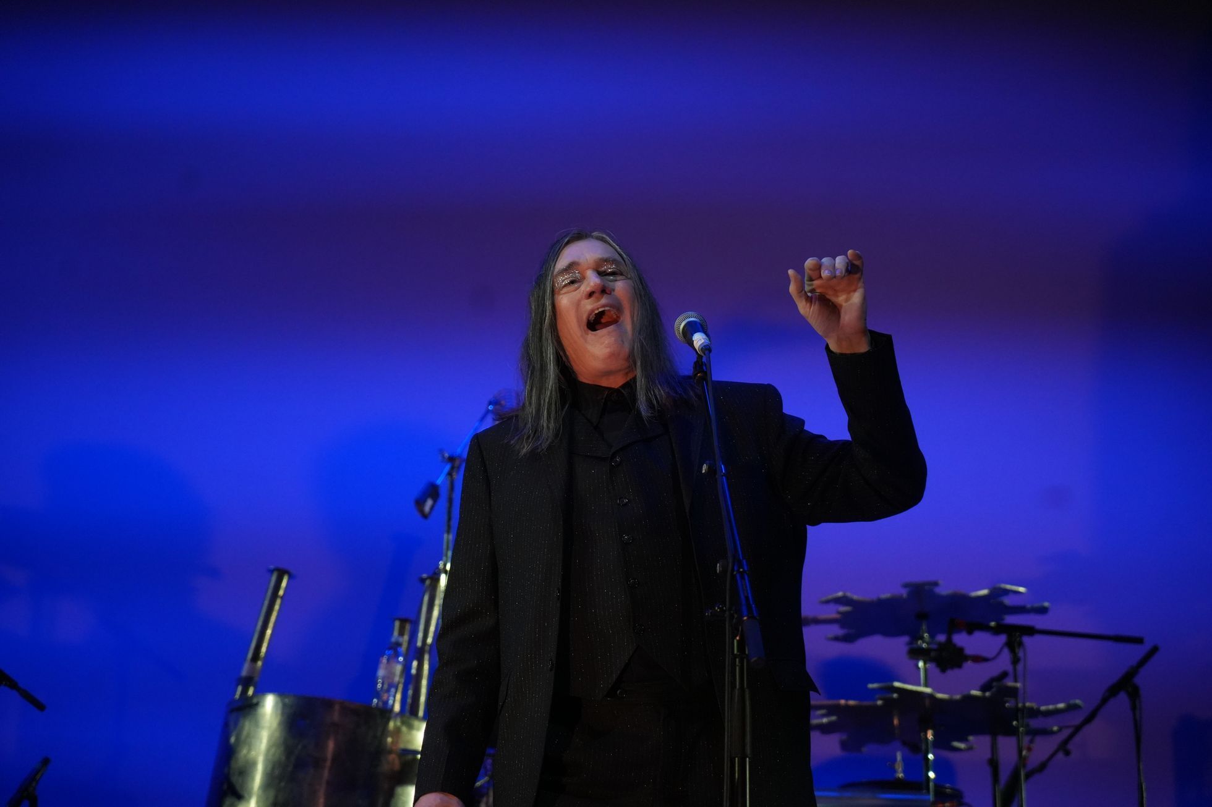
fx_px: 2356
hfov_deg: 28.8
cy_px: 404
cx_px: 606
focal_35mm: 70
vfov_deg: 19.4
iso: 4000
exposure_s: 1/1600
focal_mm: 70
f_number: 4
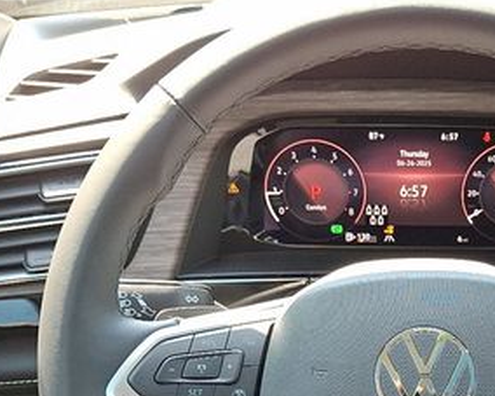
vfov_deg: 26.7
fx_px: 805
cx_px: 425
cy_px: 356
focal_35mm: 55
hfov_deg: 32.8
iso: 63
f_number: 1.8
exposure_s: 1/120
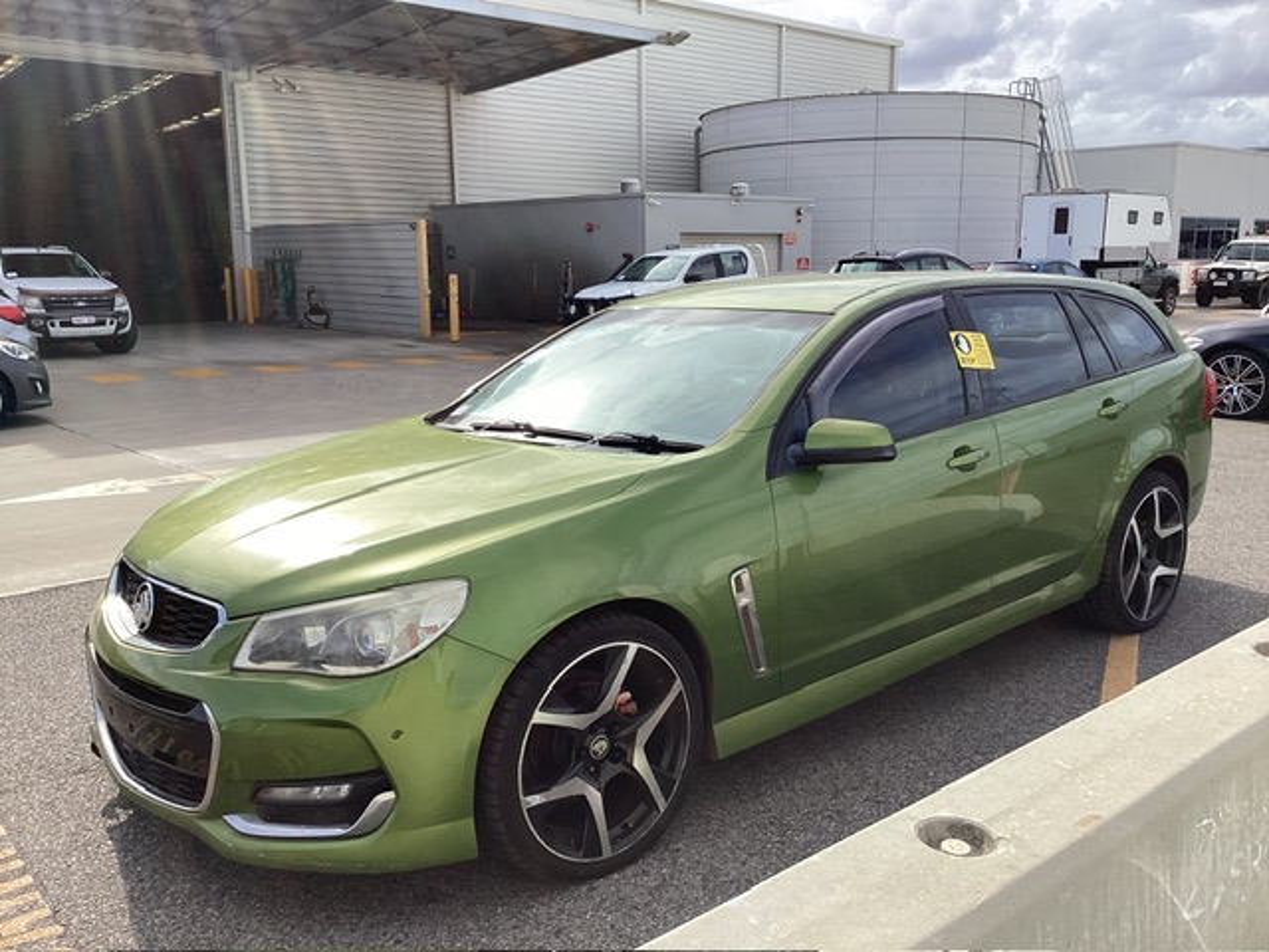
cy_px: 476
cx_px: 634
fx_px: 1136
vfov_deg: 45.4
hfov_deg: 58.4
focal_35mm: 31
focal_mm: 3.3
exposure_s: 1/1087
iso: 25
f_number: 2.4
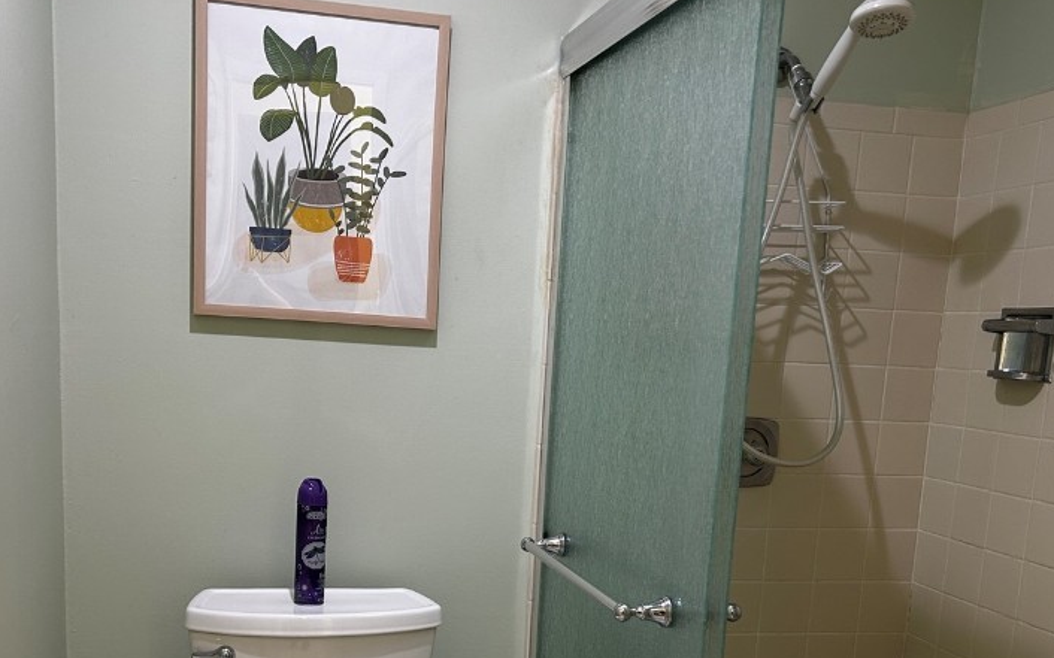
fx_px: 1149
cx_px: 475
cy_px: 560
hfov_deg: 49.2
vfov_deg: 30.9
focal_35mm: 40
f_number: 1.5
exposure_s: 1/60
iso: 80
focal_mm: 5.7
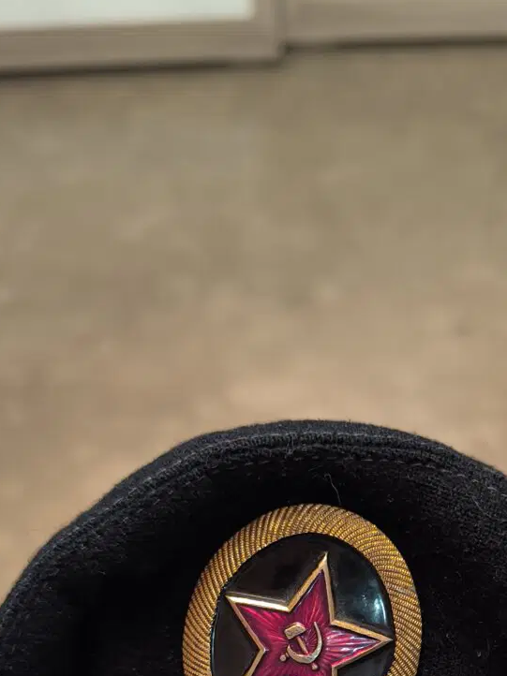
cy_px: 727
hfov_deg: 28.2
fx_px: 997
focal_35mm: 51
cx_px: 368
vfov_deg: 33.2
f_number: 1.65
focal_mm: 6.14
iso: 2500
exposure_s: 1/25
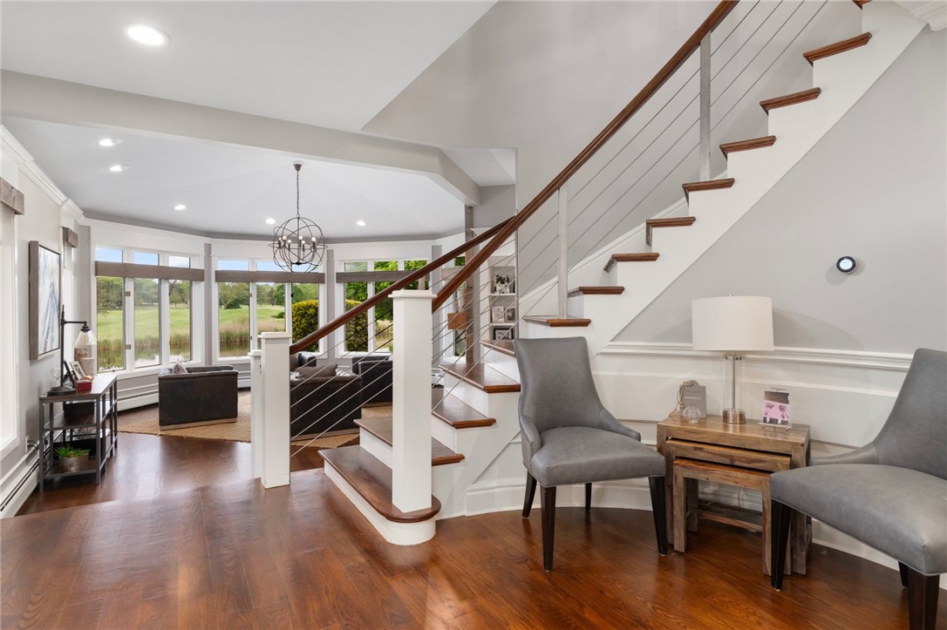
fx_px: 500
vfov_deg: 64.5
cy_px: 315
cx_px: 474
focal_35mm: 19
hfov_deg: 86.9
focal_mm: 19
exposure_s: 1/160
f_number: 7.1
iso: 1600
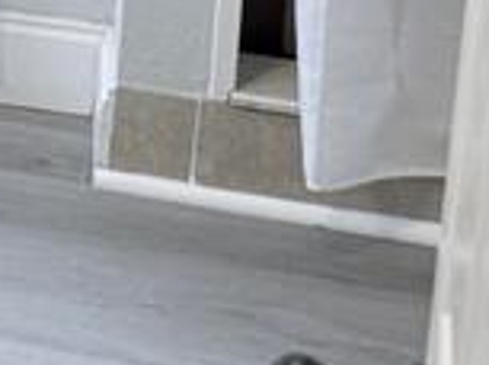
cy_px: -592
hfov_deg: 9.4
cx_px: -1023
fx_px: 2269
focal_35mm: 161
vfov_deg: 8.2
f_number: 1.78
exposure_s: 1/120
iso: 125
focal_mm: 6.76
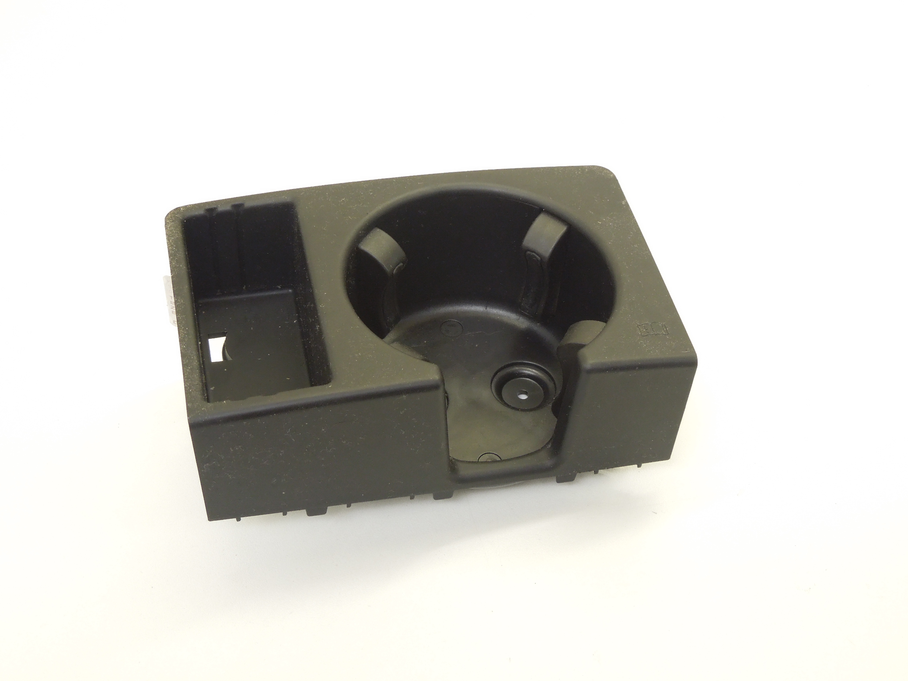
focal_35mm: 54
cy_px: 340
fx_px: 1416
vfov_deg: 27.0
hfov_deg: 35.5
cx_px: 454
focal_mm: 9.8
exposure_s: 1/30
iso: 400
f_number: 4.2
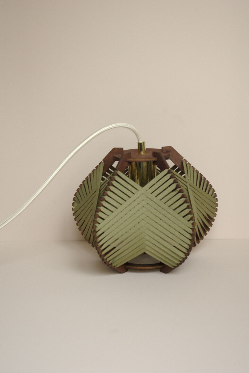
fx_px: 700
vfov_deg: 29.9
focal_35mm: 68
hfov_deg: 20.2
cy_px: 186
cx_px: 124
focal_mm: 45
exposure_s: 1/50
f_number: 5.6
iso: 1000
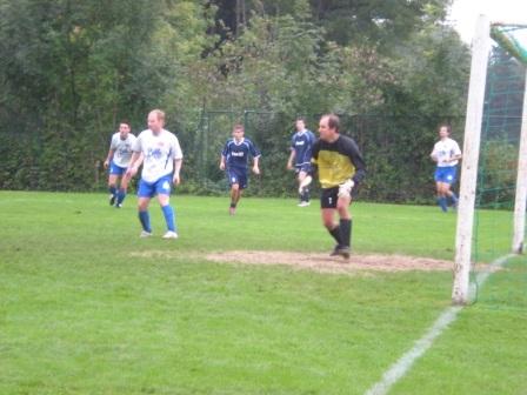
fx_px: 1736
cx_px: 264
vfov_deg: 13.0
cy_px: 198
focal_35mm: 114
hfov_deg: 17.3
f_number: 5.9
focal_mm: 18.9
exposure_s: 1/52.5
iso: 800
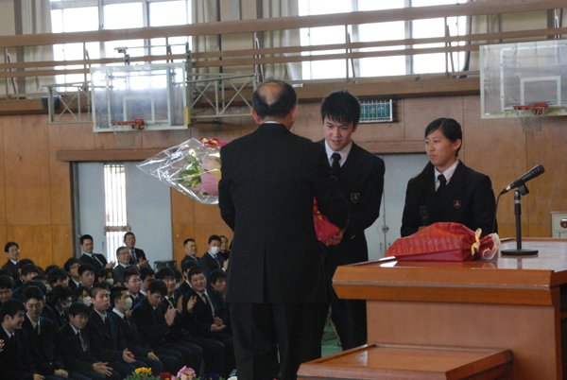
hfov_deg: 19.4
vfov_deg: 13.1
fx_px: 1656
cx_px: 284
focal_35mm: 105
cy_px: 190
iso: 1600
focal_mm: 70
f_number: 5.6
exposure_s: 1/125
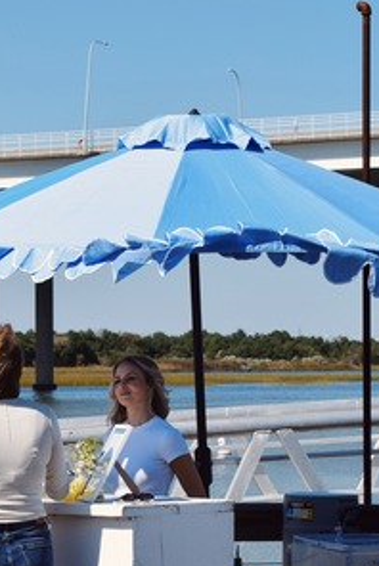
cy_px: 398
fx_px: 2631
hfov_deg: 8.2
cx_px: 56
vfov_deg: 12.3
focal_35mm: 167
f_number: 11
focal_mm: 55
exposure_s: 1/500
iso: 200
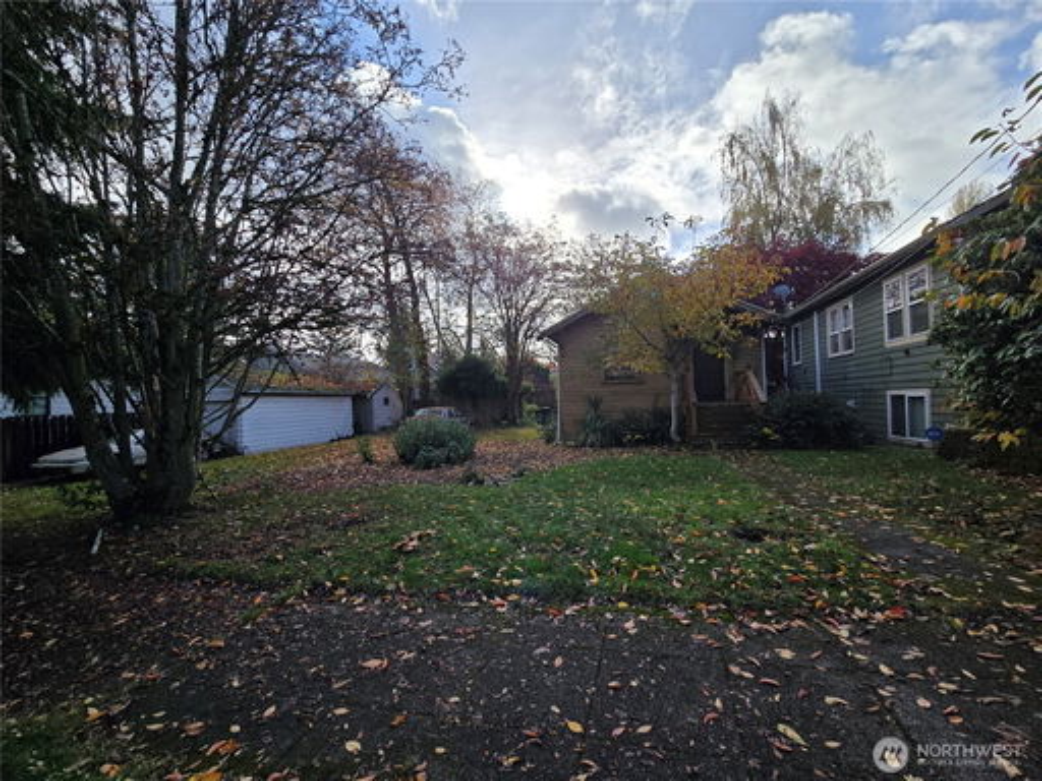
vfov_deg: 89.9
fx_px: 391
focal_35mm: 13
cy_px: 390
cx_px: 521
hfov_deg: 106.2
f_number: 2.2
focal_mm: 2.2
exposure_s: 1/1332
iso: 50
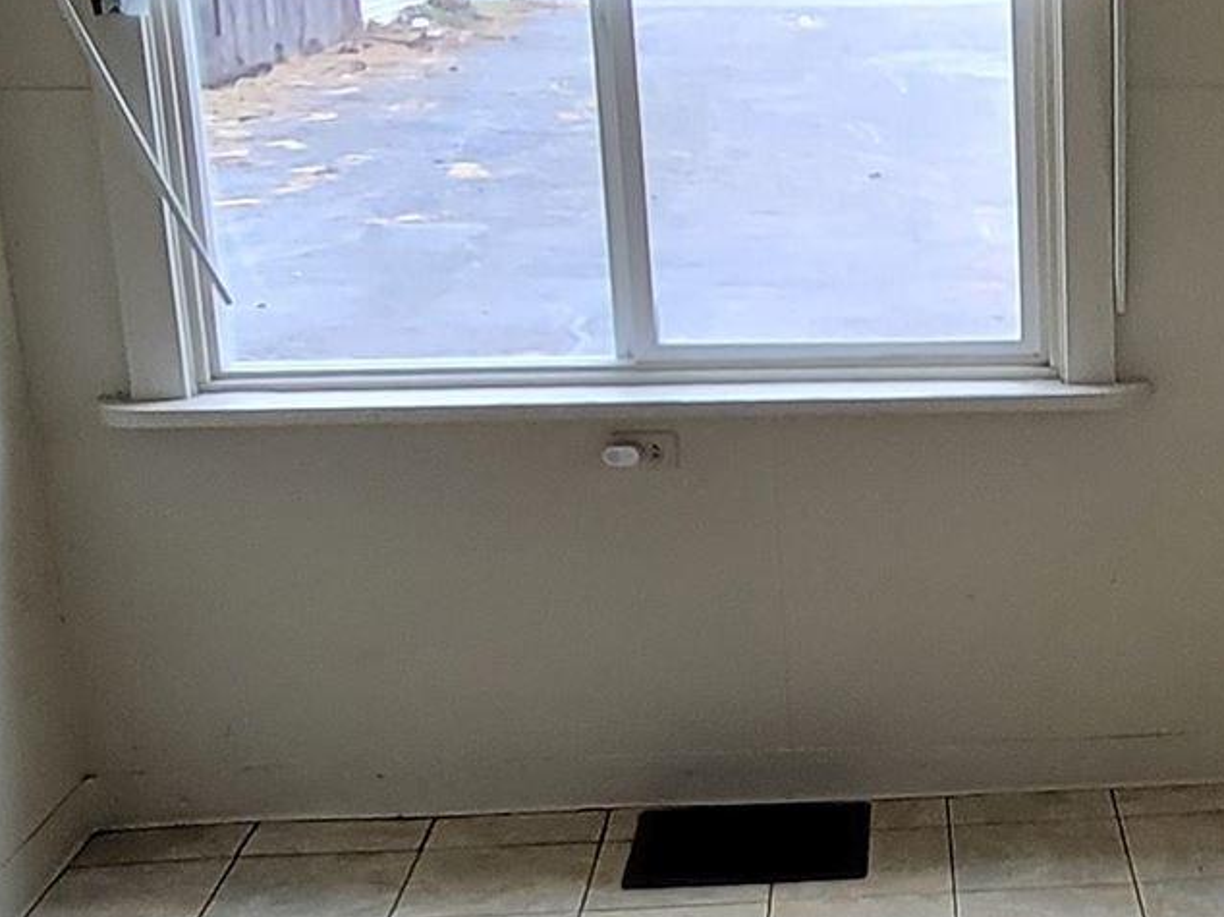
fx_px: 2227
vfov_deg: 23.2
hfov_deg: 28.6
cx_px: 1249
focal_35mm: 63
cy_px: 595
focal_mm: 2.2
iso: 250
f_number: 2.2
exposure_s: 1/60
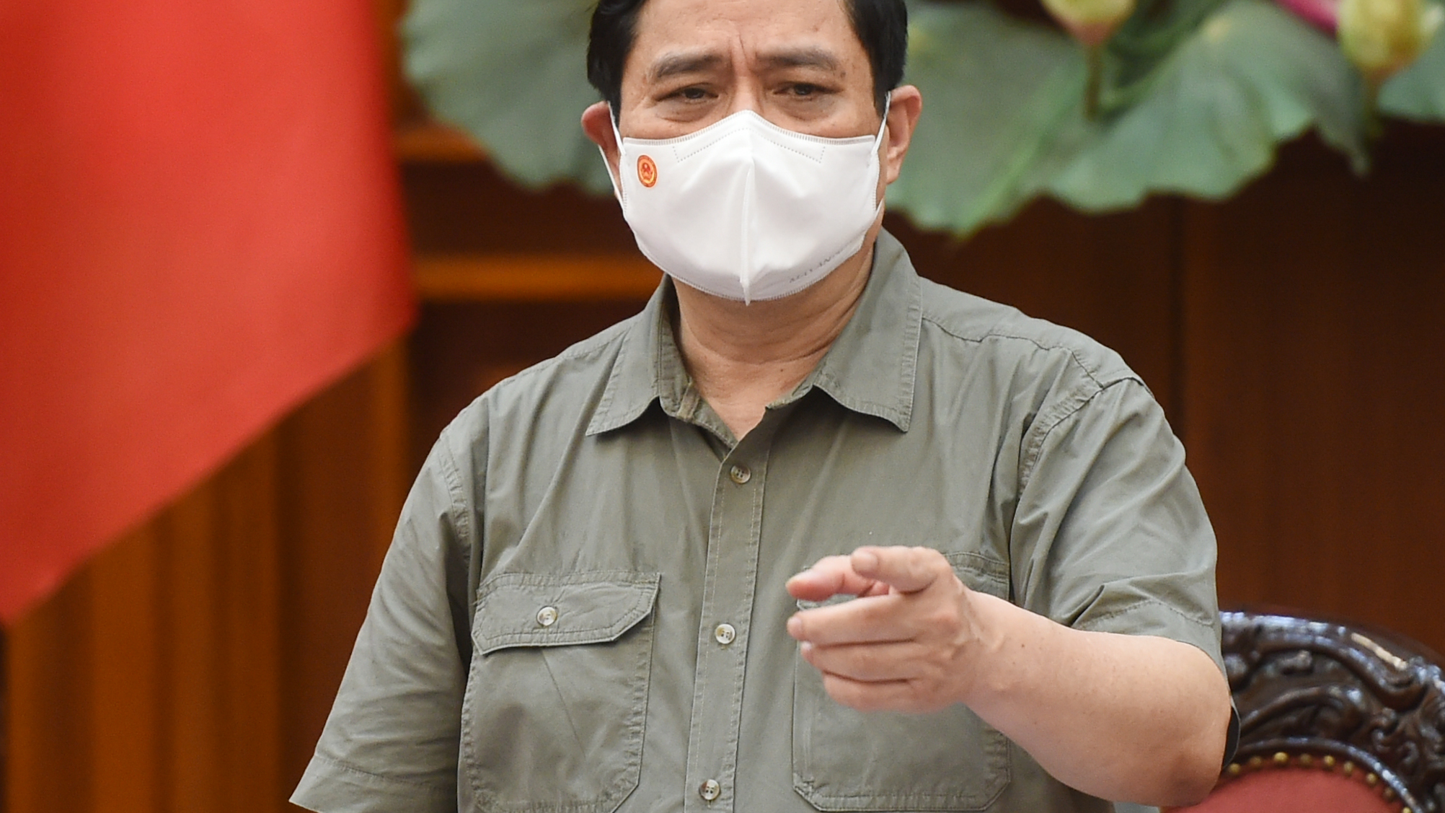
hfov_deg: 10.1
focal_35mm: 214
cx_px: 717
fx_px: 8199
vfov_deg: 5.7
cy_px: 350
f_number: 2.8
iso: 2500
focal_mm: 200
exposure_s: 1/250
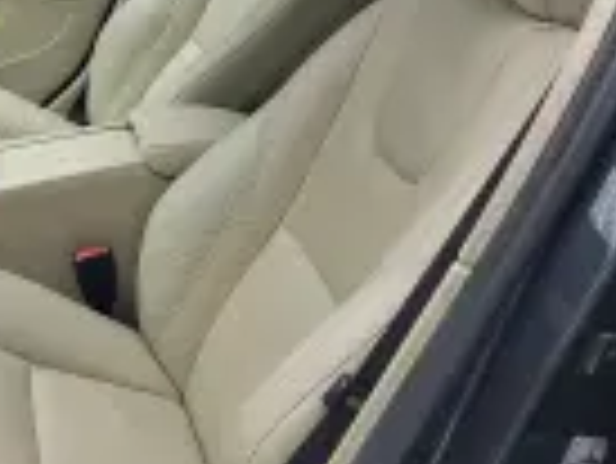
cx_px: 58
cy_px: 279
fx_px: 1122
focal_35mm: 63
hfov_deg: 29.4
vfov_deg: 23.3
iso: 80
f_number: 1.8
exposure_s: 1/100
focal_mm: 5
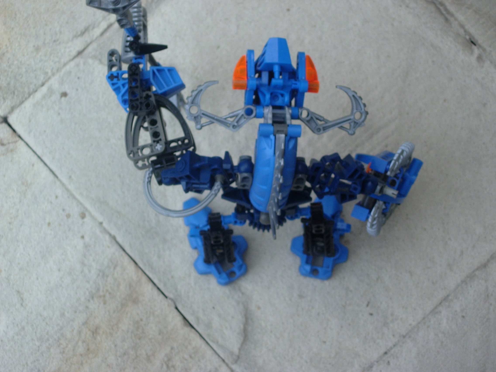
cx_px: 248
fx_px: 1619
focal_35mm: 113
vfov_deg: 13.1
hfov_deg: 17.4
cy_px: 186
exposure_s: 1/58.6
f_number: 4.9
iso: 79
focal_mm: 23.4
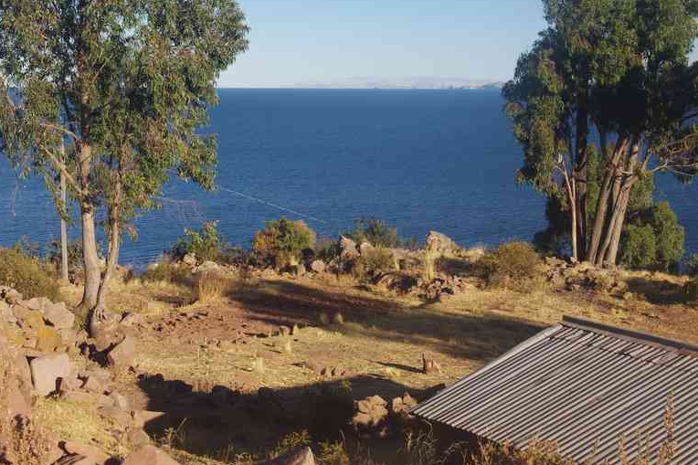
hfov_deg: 29.4
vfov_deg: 19.8
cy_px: 203
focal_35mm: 69
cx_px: 356
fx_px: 1331
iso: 200
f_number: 11
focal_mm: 35
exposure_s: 1/60
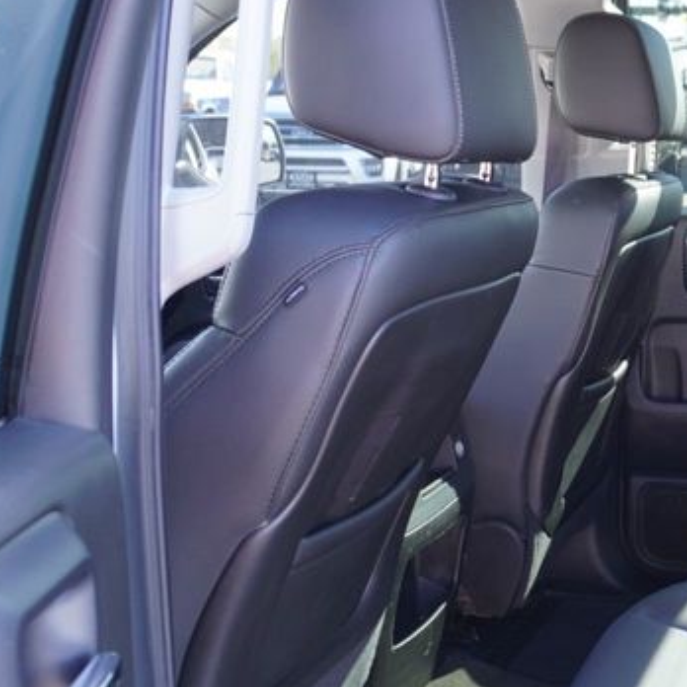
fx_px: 1347
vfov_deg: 28.4
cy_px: 478
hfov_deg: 27.3
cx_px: 649
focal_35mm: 60
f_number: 4
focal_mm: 16
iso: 250
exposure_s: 1/60
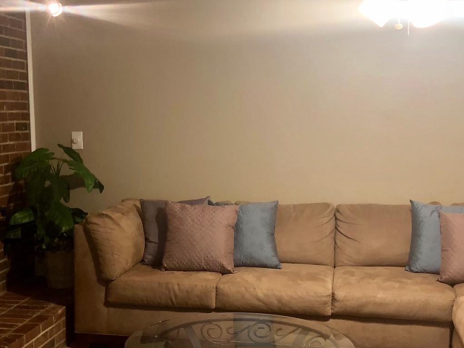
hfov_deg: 34.3
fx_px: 751
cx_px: 203
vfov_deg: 26.0
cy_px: 225
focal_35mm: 56
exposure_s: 1/60
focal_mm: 3.99
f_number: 1.8
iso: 400
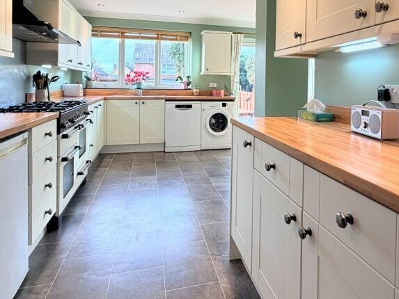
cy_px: 88
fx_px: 288
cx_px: 234
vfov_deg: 53.2
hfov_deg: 68.9
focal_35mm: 25
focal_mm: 2.22
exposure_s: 1/100
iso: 160
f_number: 2.2
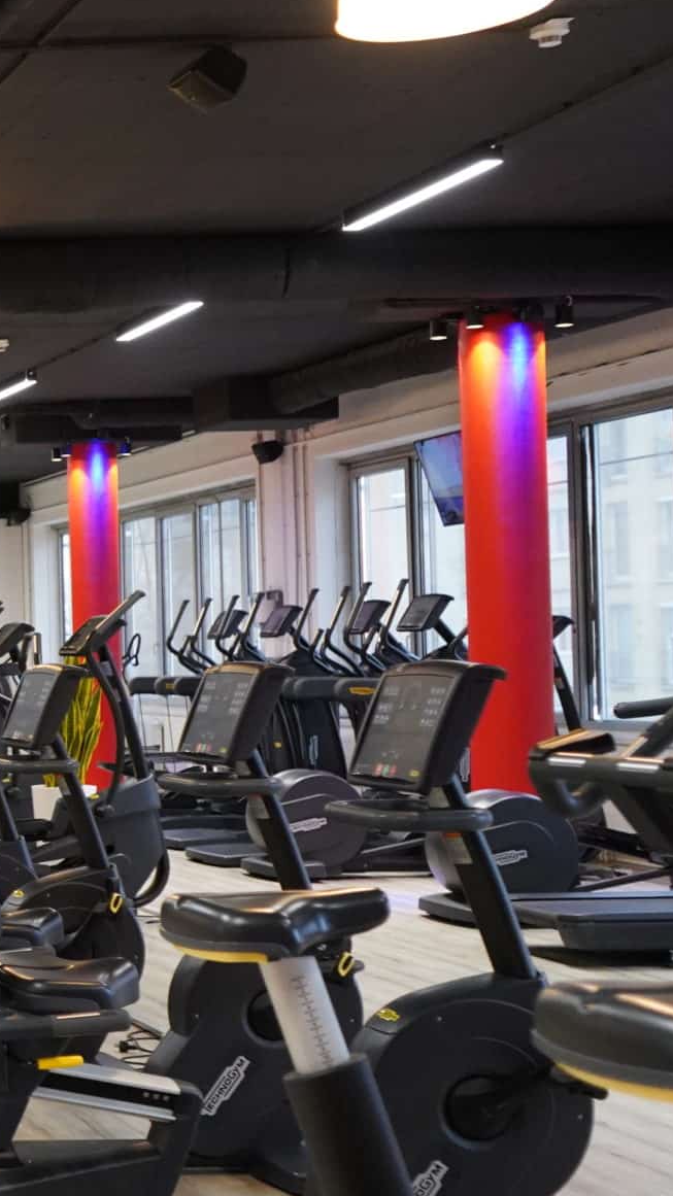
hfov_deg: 14.9
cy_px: 625
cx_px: -642
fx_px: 2126
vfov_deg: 31.4
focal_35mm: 67
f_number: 3.5
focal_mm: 29
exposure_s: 1/160
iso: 4000
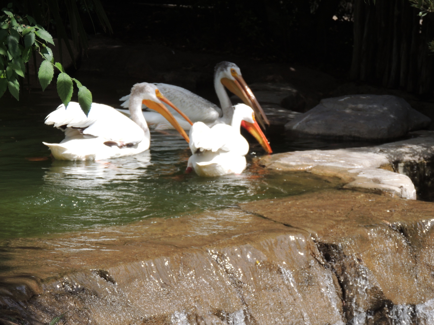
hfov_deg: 6.6
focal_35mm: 300
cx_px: 217
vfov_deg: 5.0
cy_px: 162
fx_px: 3761
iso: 200
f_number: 4.8
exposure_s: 1/800
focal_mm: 53.5
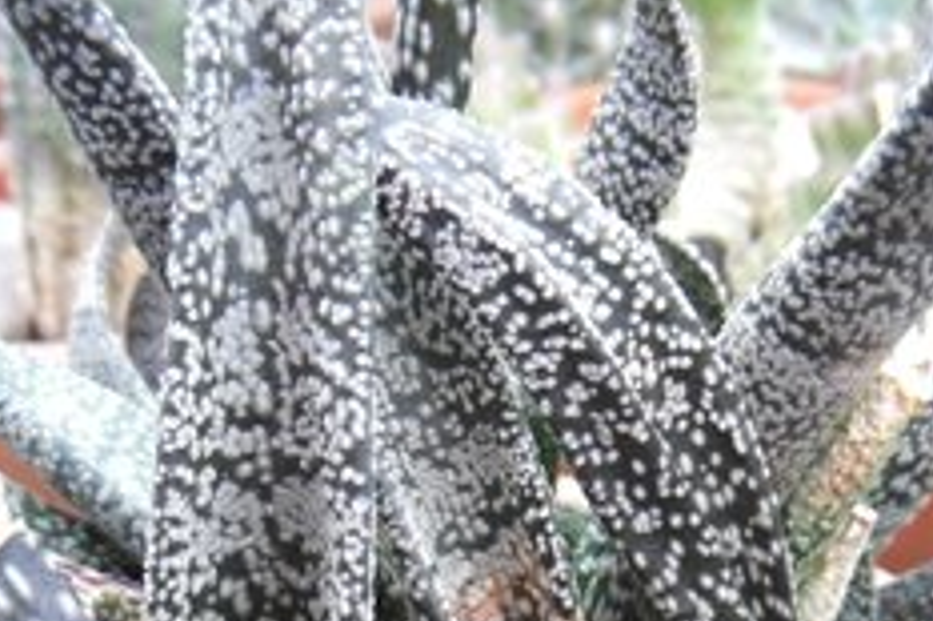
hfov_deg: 39.4
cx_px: 577
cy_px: 525
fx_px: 1295
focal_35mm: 50
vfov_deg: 26.3
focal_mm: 5.1
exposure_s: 1/45
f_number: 3.4
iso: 400
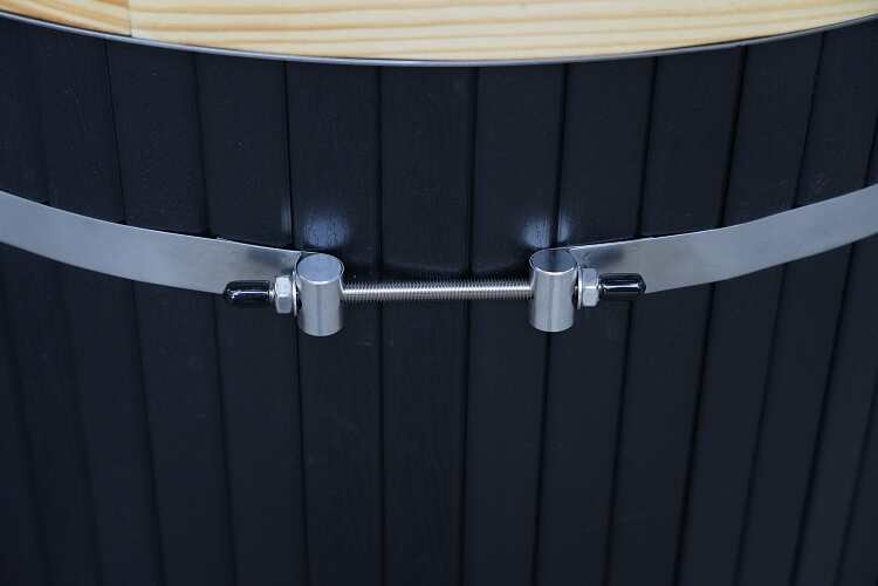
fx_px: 1707
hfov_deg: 28.8
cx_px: 439
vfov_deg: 19.5
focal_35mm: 70
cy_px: 293
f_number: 4
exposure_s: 1/100
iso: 2000
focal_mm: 70
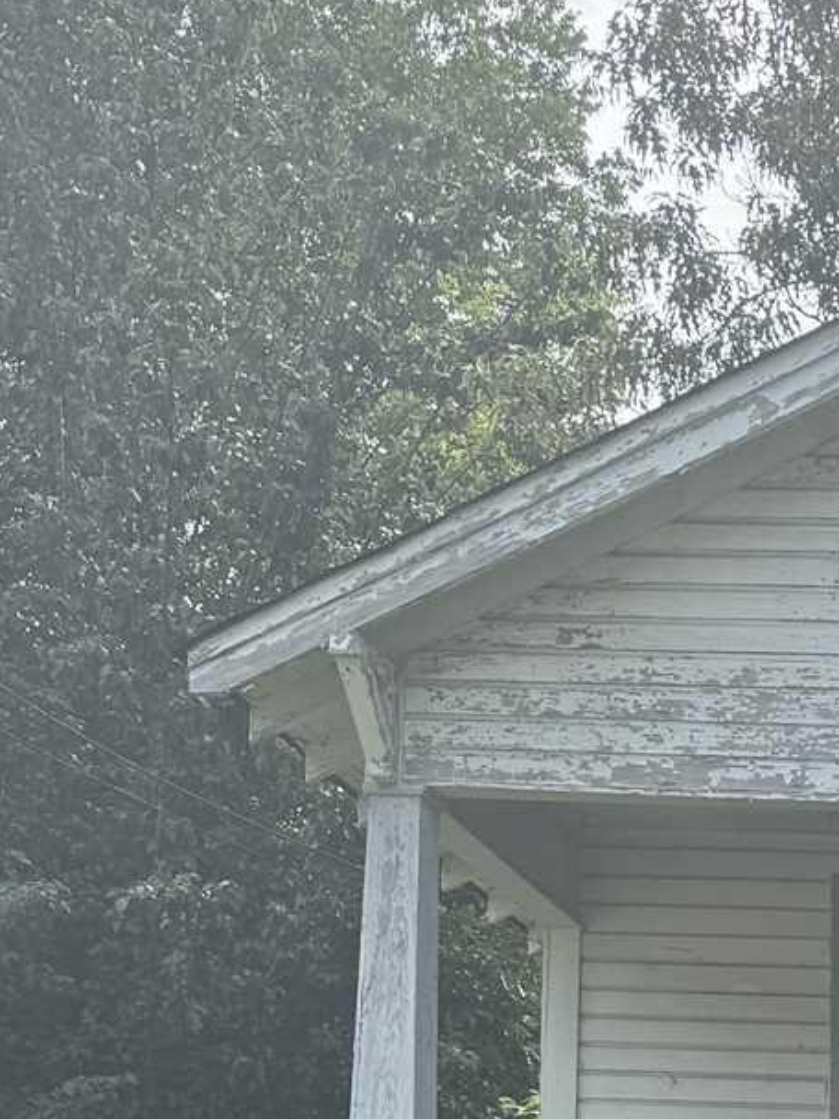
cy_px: 1697
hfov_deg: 14.3
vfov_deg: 18.9
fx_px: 2941
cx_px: 1512
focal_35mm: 91
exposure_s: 1/2169
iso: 100
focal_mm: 6.76
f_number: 1.78
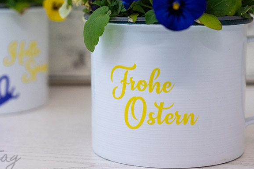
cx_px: 100
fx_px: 466
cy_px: 33
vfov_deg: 20.4
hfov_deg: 30.4
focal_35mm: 66
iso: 1600
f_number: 4
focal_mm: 38
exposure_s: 1/160
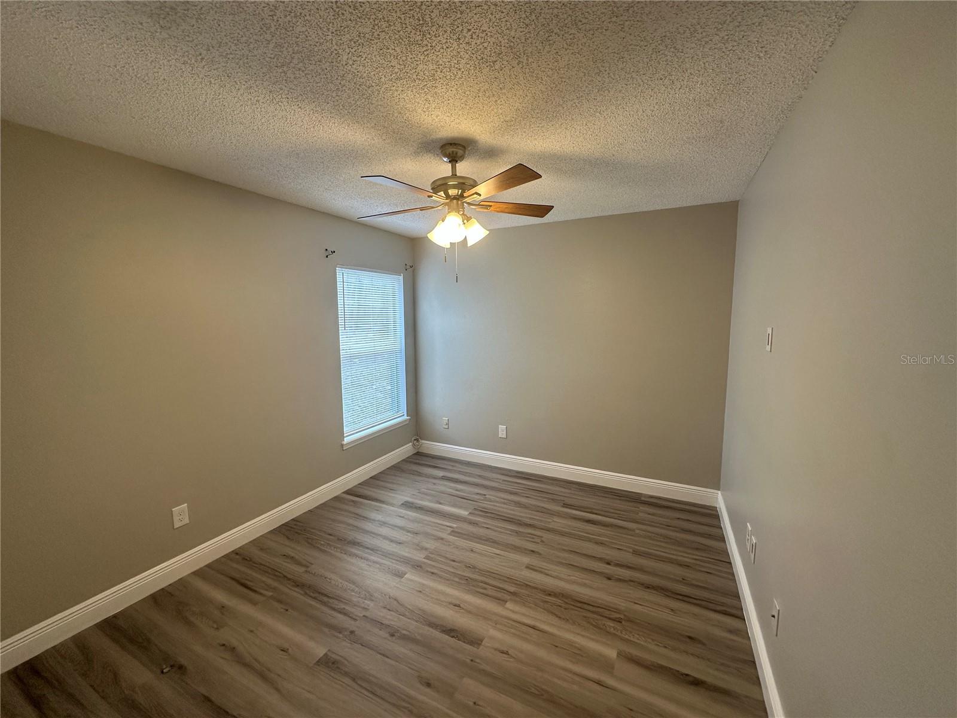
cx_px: 478
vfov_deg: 85.7
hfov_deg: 102.1
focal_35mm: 14
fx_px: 387
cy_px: 359
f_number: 2.2
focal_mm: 2.22
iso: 160
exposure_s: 1/120
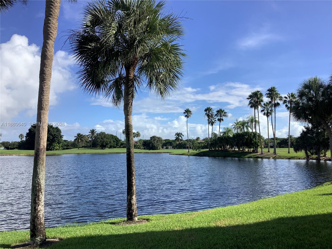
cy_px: 124
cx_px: 166
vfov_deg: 45.4
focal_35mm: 31
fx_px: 297
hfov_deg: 58.4
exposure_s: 1/1538
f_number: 2.4
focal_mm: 3.3
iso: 25
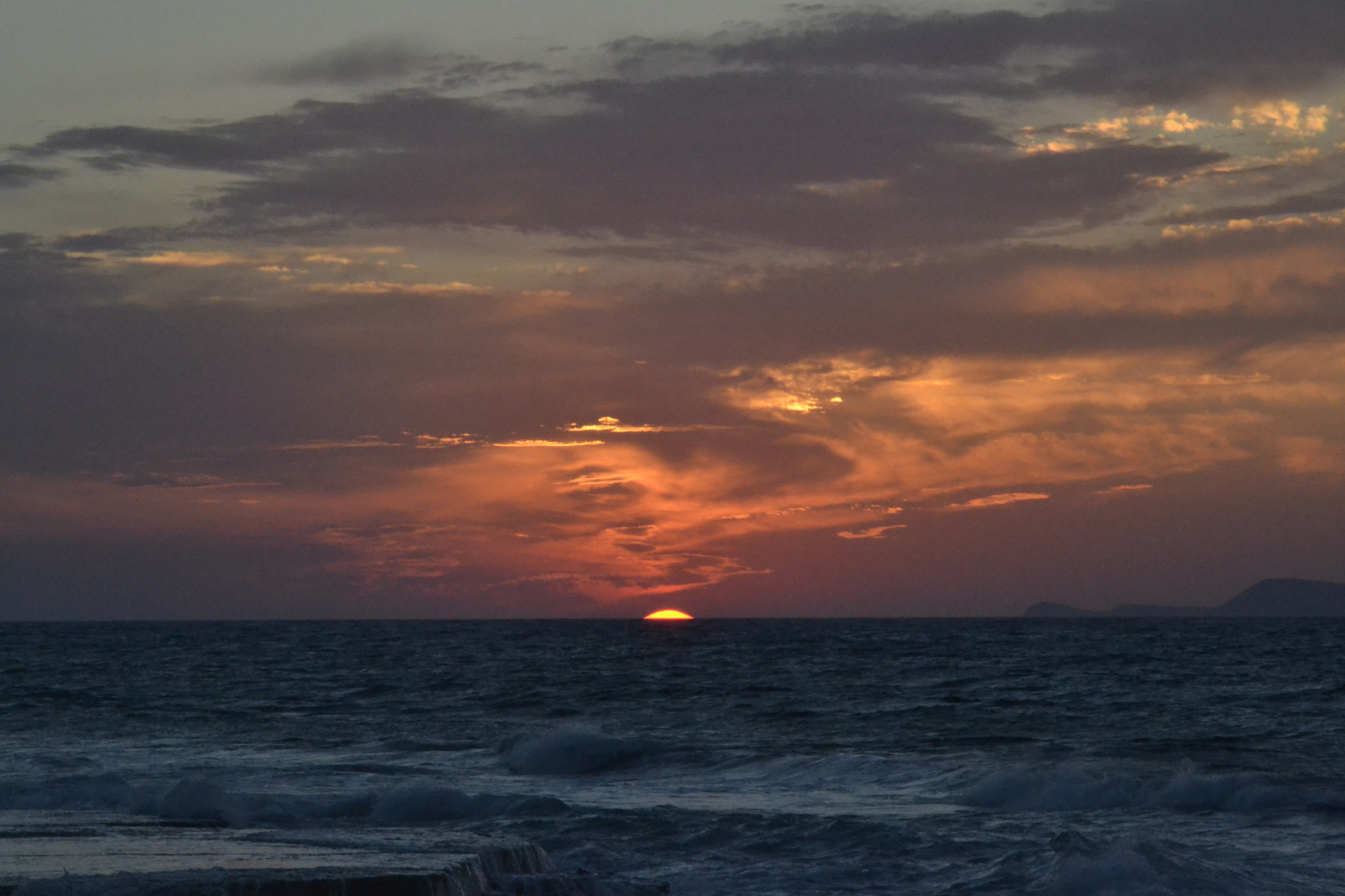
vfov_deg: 8.7
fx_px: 5884
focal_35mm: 158
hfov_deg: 13.0
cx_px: 672
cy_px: 448
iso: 3200
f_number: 25
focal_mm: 105
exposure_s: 1/200
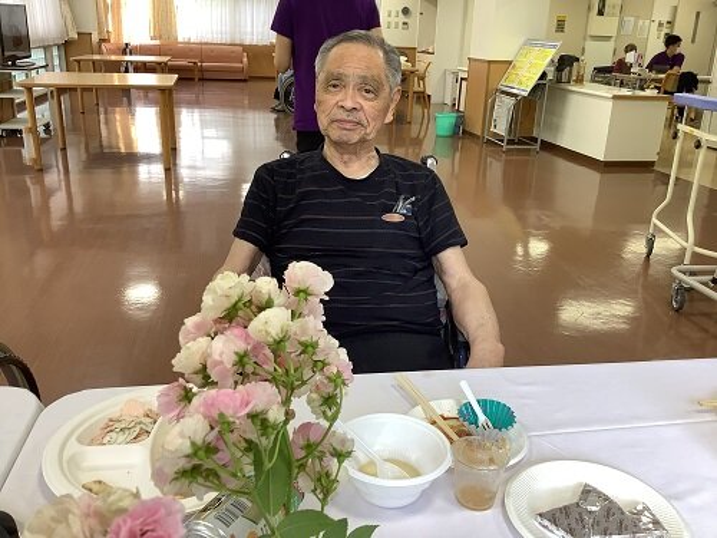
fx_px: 642
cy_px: 269
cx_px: 358
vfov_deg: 45.4
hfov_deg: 58.4
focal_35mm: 31
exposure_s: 1/60
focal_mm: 3.3
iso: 50
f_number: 2.4
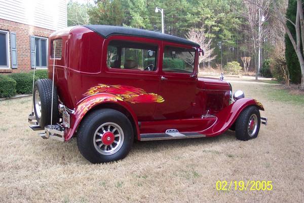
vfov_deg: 35.1
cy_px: 102
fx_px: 321
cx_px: 152
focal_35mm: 38
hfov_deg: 50.7
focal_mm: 8
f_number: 2.8
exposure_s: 1/250
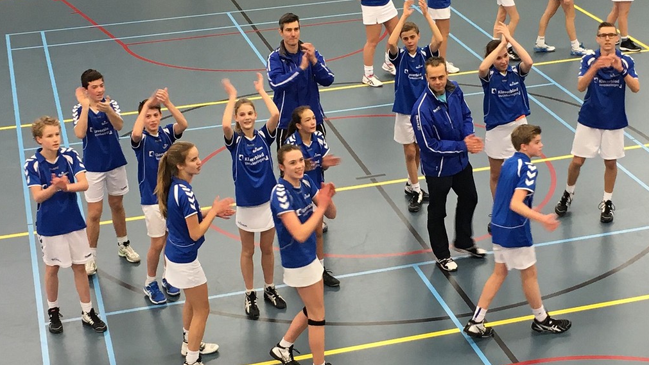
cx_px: 325
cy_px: 223
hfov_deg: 61.0
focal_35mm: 32
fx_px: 551
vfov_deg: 36.5
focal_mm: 4.15
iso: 64
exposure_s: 1/33
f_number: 2.2
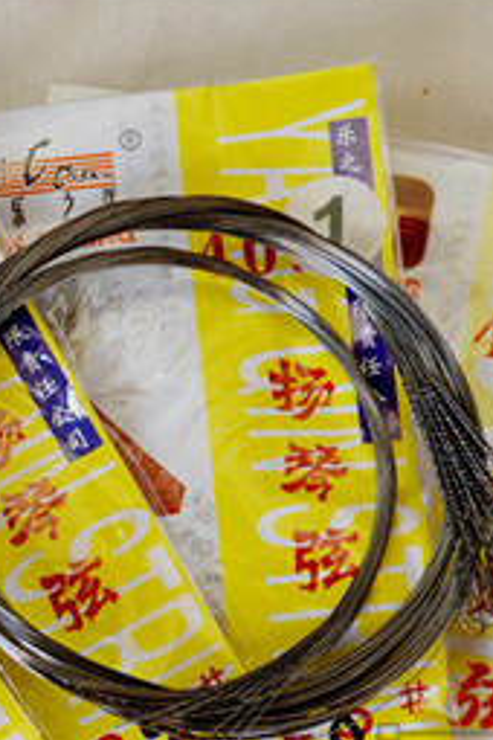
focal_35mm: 73
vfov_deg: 27.2
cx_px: 93
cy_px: 580
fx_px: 1499
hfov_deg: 18.5
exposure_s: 1/60
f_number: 3.8
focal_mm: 20
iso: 500
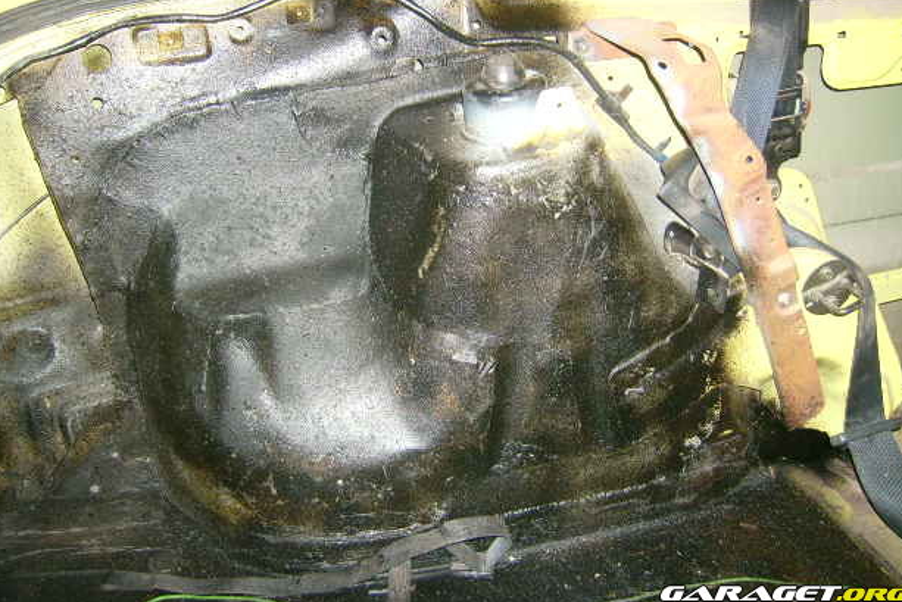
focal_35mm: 38
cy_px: 255
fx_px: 952
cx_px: 441
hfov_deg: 50.7
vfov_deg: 35.0
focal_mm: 5.95
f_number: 2.8
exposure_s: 1/60
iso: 100
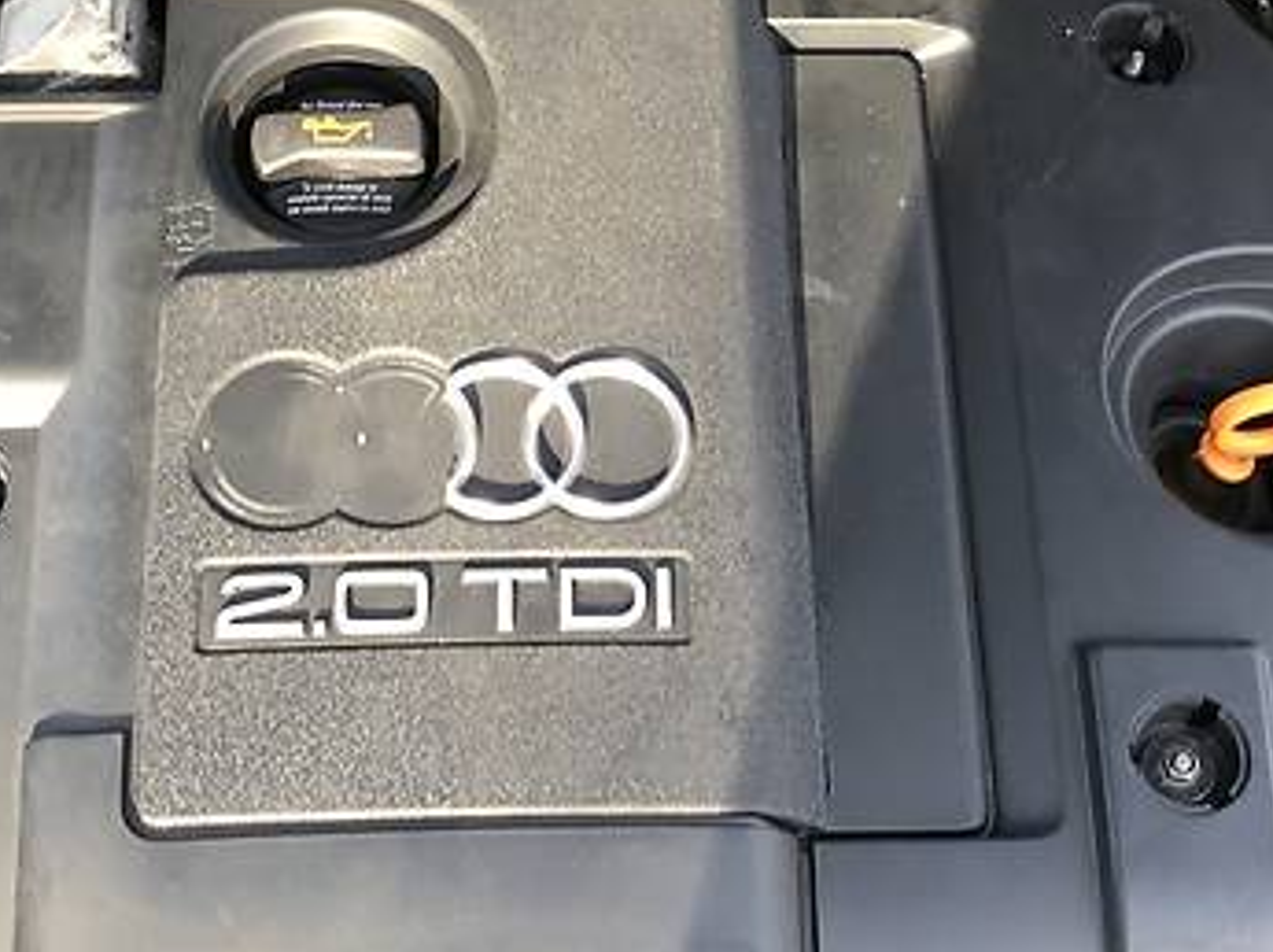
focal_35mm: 65
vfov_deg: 22.5
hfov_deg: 29.9
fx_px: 2388
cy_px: 410
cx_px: 631
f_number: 1.8
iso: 25
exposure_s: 1/90
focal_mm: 4
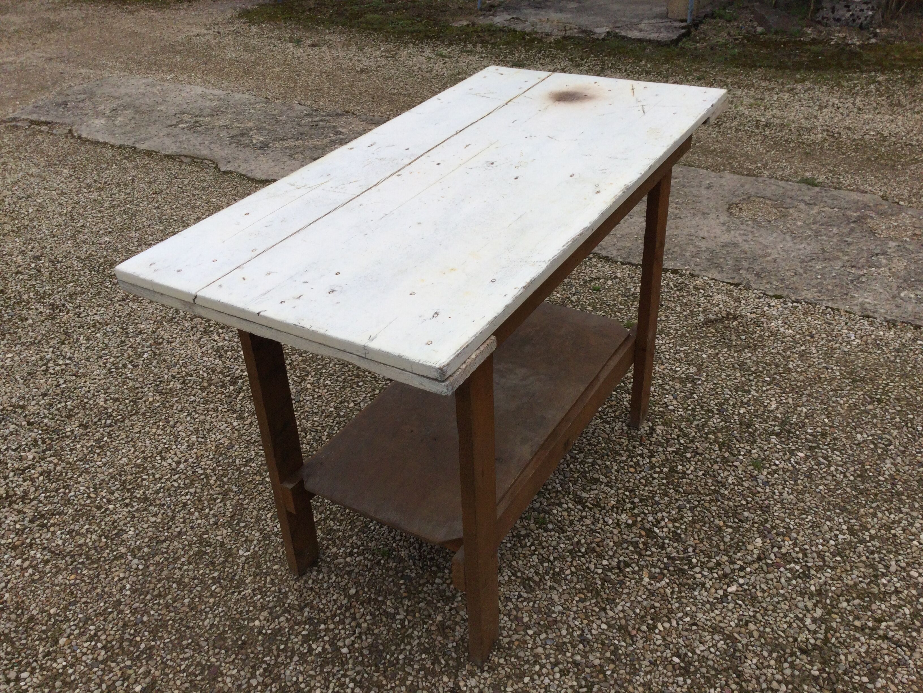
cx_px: 462
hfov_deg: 58.4
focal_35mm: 31
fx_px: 827
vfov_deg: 45.4
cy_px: 346
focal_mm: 3.3
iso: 25
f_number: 2.4
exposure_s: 1/574
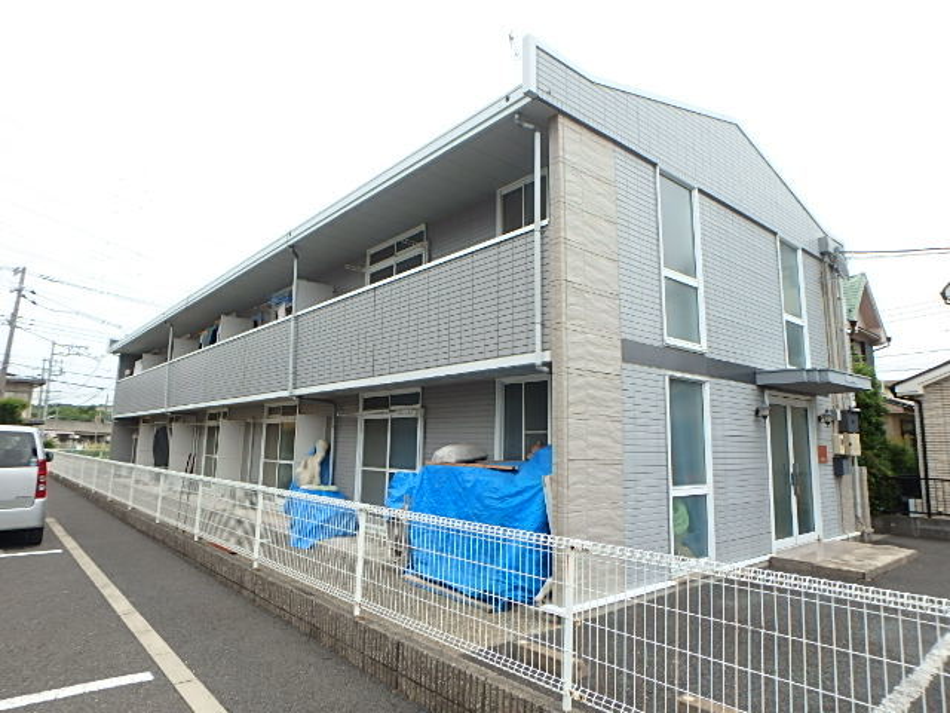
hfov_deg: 79.0
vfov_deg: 63.4
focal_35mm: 21
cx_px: 475
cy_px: 356
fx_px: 576
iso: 125
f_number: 3.5
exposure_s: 1/640
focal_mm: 3.7
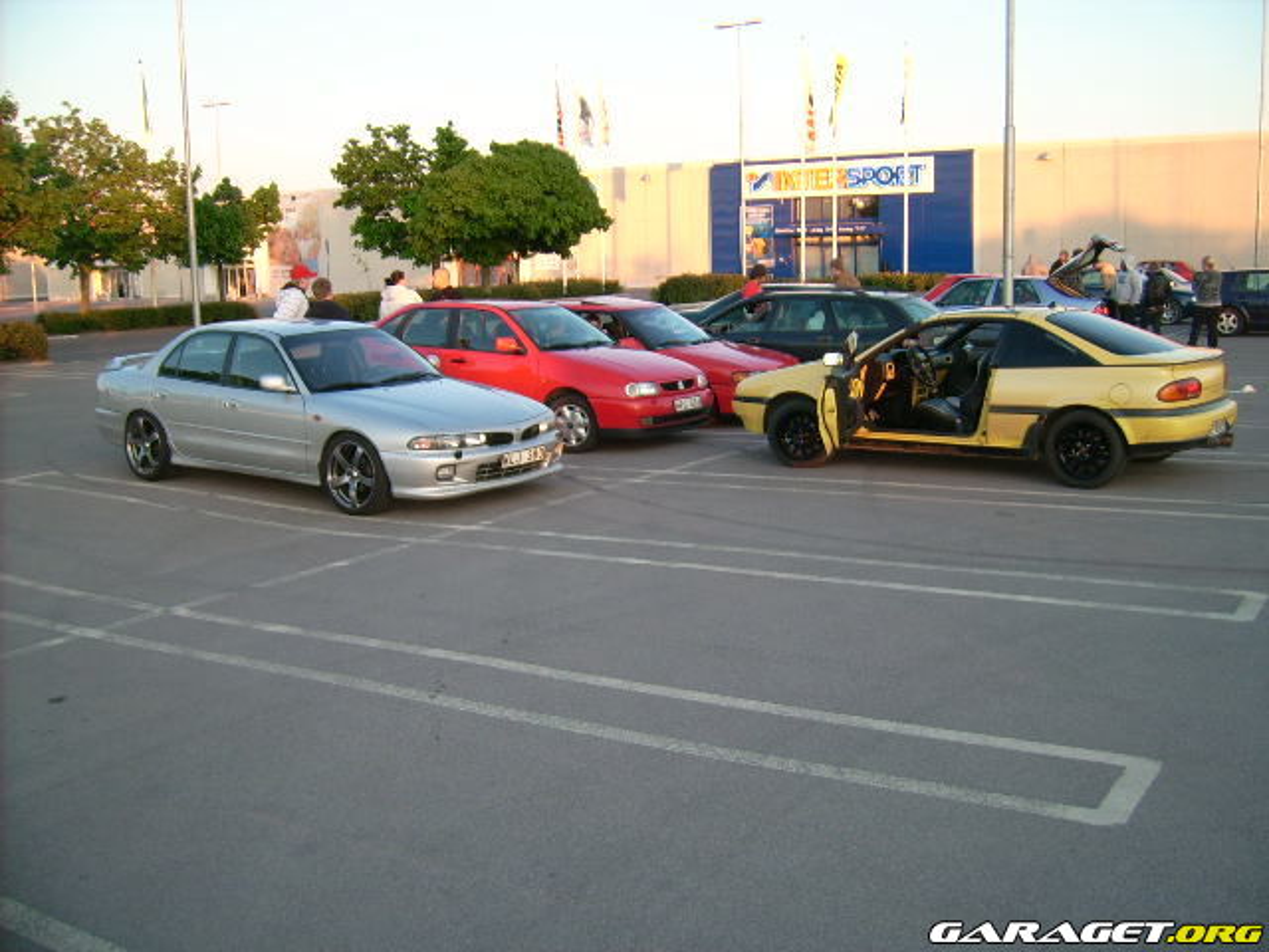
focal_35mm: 35
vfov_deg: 40.7
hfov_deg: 52.6
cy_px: 476
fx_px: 1283
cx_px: 634
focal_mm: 5.95
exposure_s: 1/78
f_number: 2.8
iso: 50
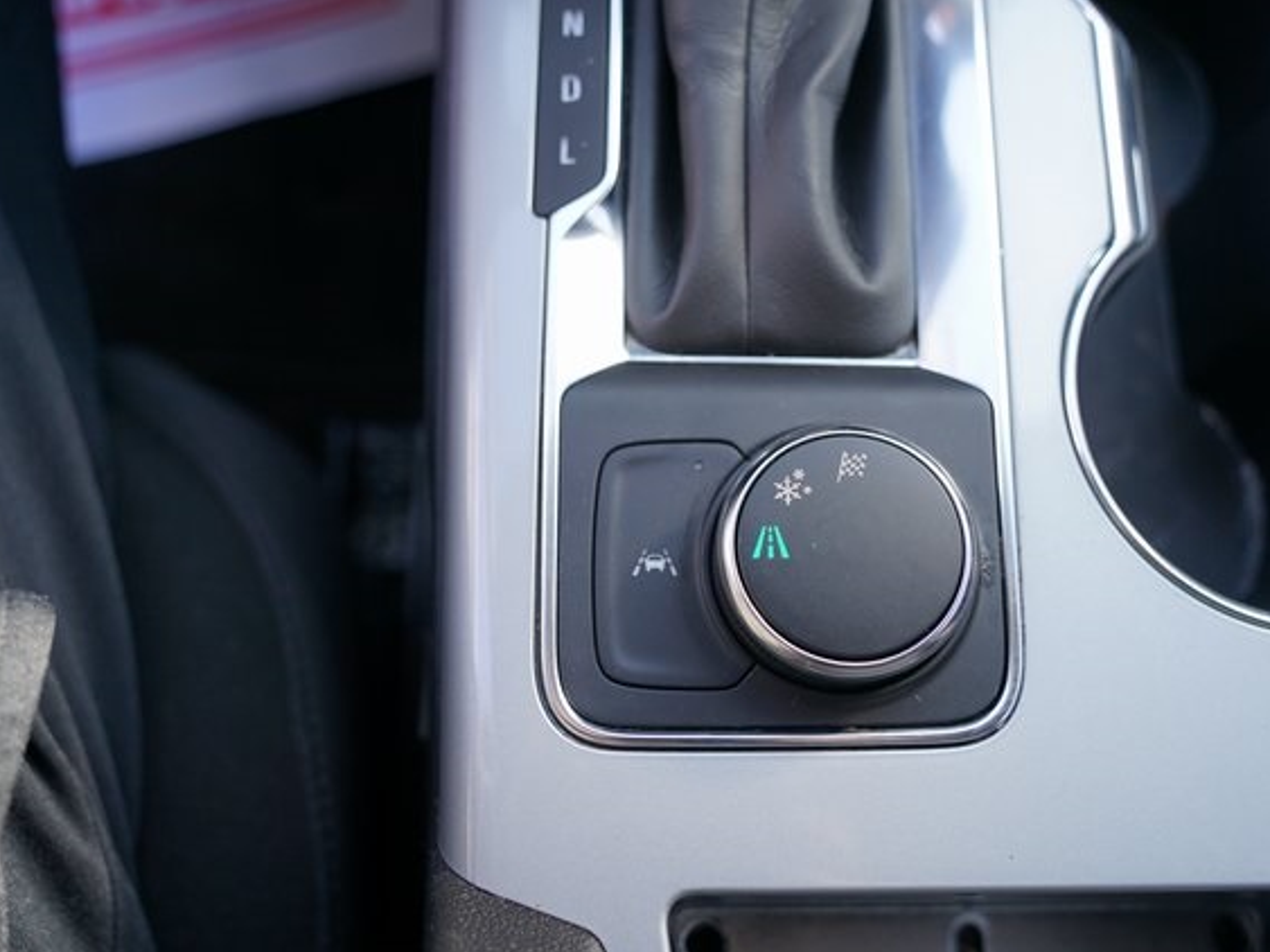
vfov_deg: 40.7
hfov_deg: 52.5
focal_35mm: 35
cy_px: 477
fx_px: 1284
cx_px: 702
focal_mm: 32
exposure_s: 1/60
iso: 200
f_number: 4
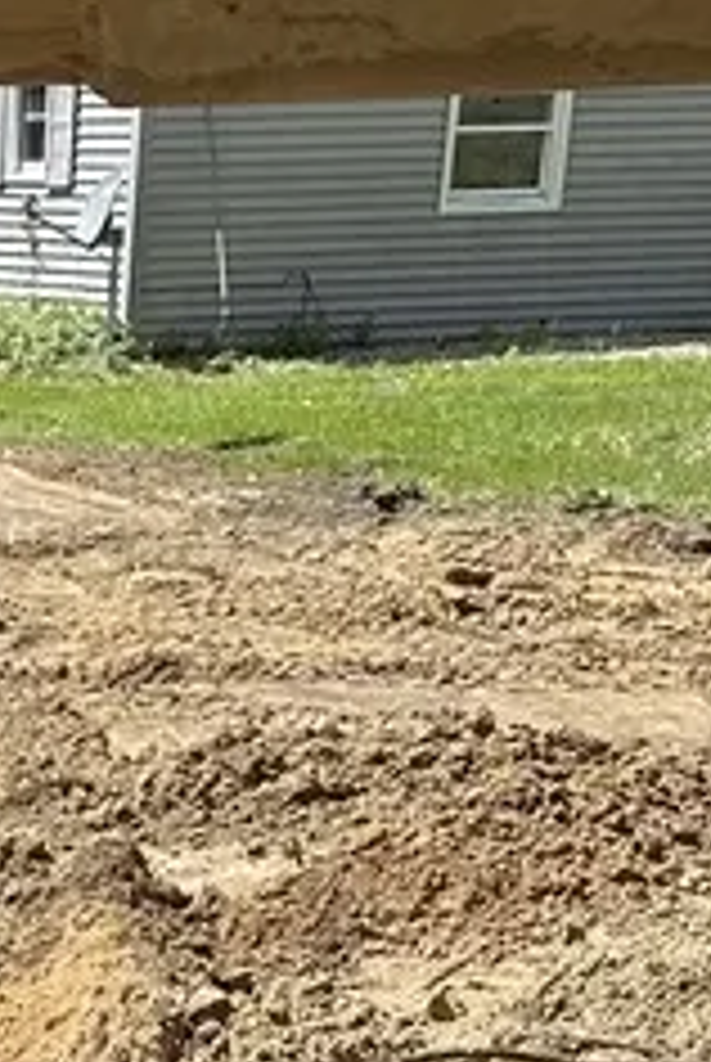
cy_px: 1634
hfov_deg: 10.9
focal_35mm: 114
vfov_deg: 16.2
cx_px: -738
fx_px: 3367
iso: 80
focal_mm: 6.9
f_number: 1.8
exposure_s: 1/3356
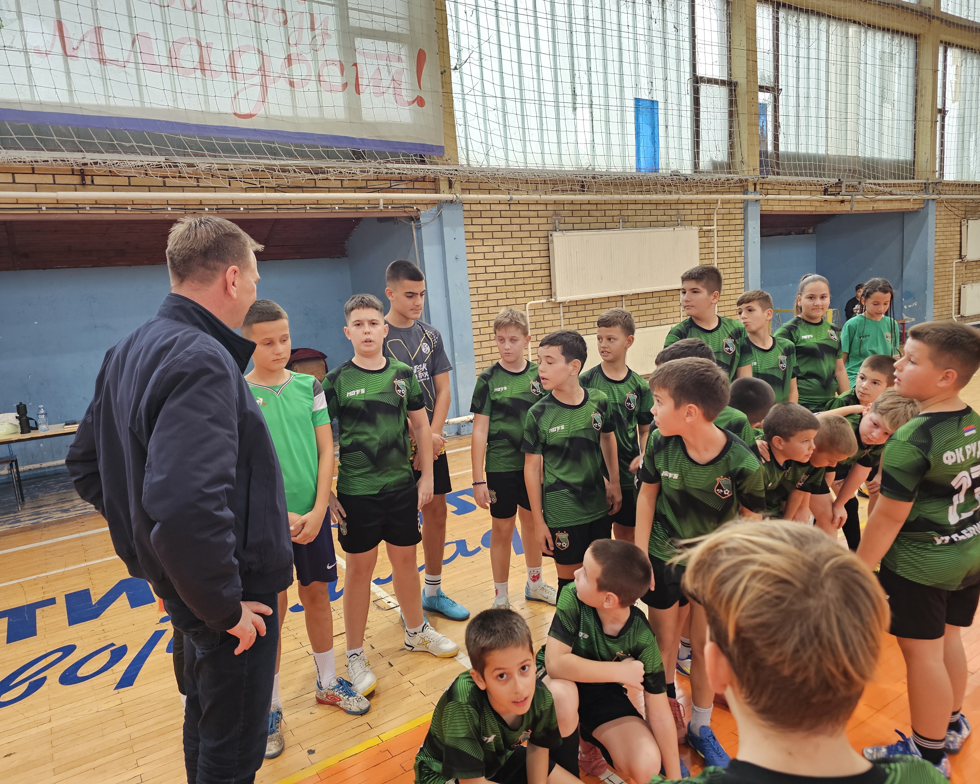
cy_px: 392
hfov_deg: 70.3
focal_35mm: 24
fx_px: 696
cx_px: 499
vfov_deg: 58.8
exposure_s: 1/100
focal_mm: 6.3
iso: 250
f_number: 1.7
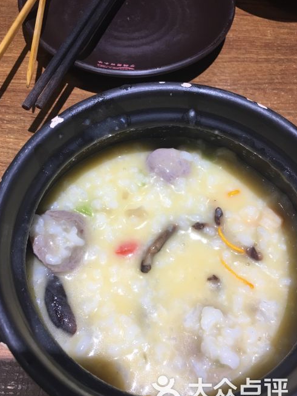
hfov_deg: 45.4
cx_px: 145
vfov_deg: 58.3
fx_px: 355
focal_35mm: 31
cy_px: 210
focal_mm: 4.15
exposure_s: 1/33
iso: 32
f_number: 2.2
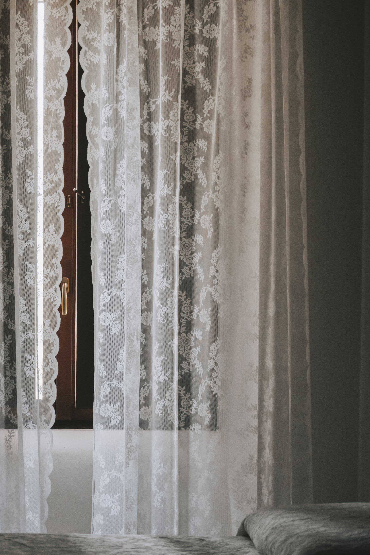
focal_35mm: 75
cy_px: 230
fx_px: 1163
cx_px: 52
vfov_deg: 26.8
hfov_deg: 17.9
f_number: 2.8
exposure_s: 1/250
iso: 1000
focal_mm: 41.8
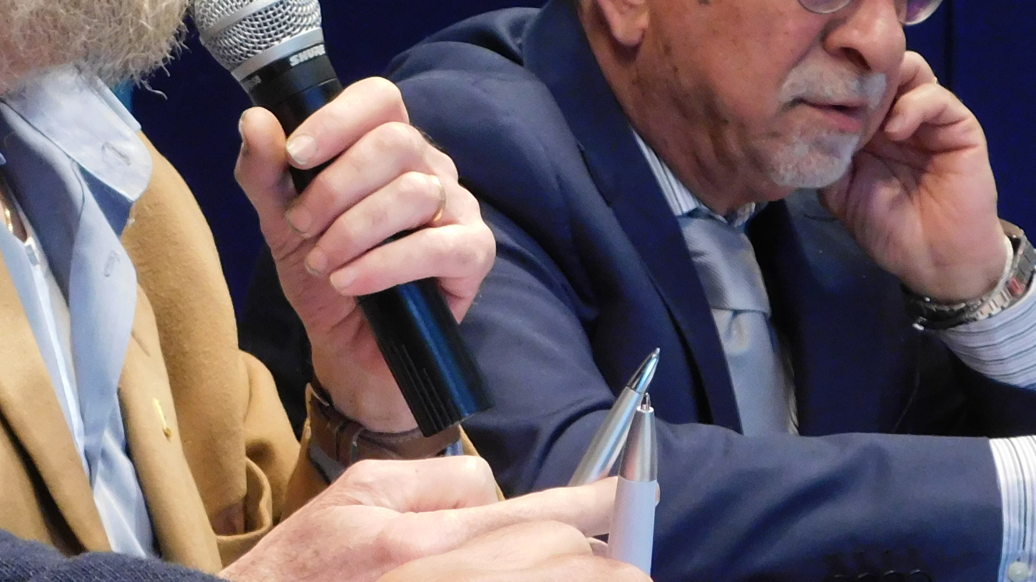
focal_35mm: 137
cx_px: 93
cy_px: 247
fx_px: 3763
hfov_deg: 15.5
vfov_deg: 8.9
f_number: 3.8
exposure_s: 1/30
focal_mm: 9
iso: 360
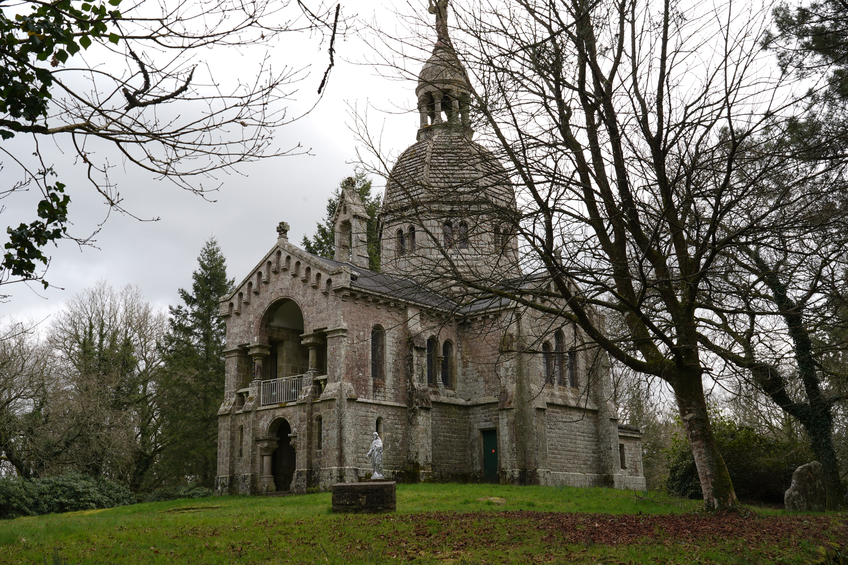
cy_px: 282
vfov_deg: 34.2
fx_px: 919
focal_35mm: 39
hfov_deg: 49.6
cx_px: 424
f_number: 16
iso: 50
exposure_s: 1/8
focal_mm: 39
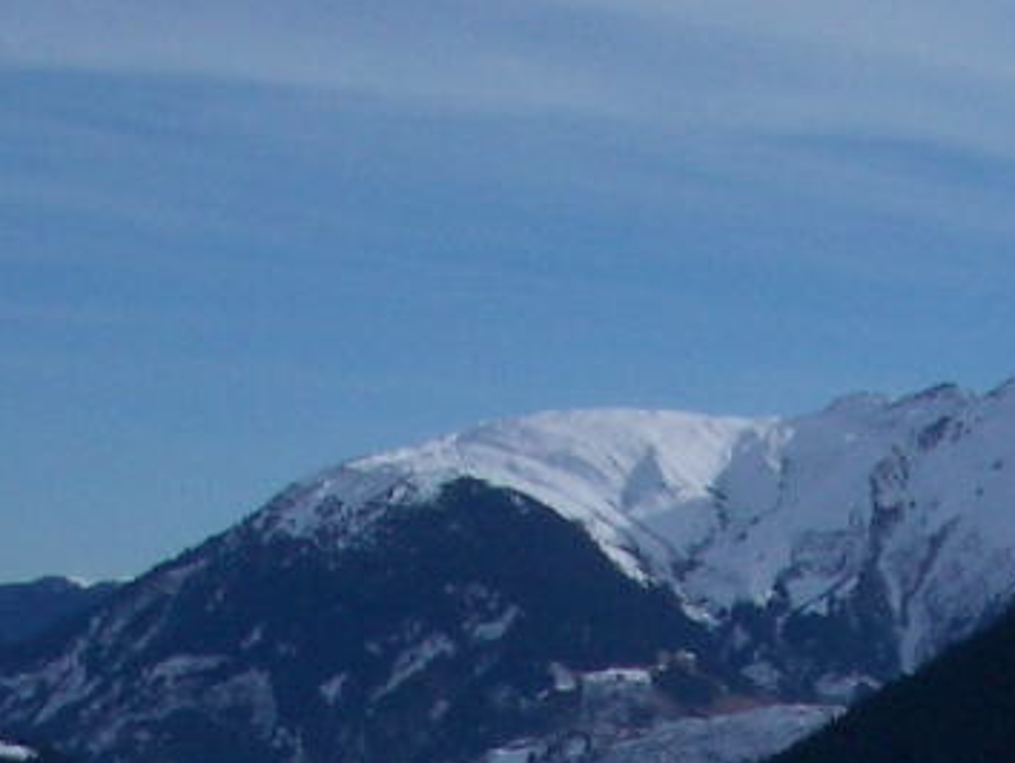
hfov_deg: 12.4
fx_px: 4636
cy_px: 1558
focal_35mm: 158
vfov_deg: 8.8
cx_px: 846
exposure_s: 1/2000
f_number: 4.3
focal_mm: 5.8
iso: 50
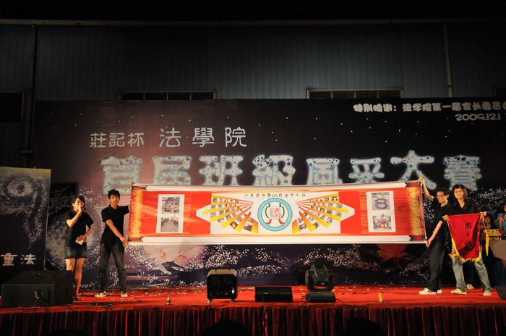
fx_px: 526
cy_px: 168
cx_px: 253
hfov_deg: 51.4
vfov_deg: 35.4
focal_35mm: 38
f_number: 4
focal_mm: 25
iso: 1600
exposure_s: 1/800
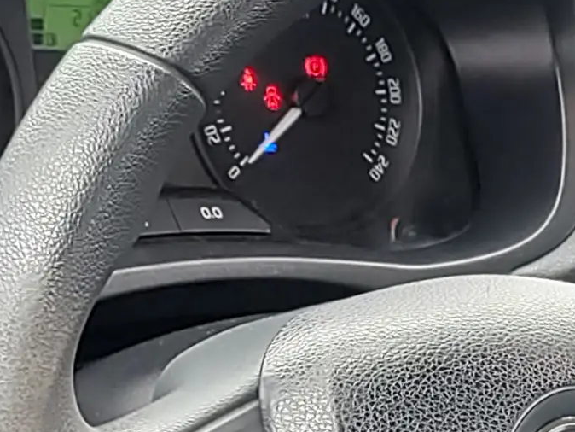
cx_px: 790
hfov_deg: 14.3
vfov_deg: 10.7
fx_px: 2177
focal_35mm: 131
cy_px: 728
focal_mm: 5.56
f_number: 1.8
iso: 154
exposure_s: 1/100
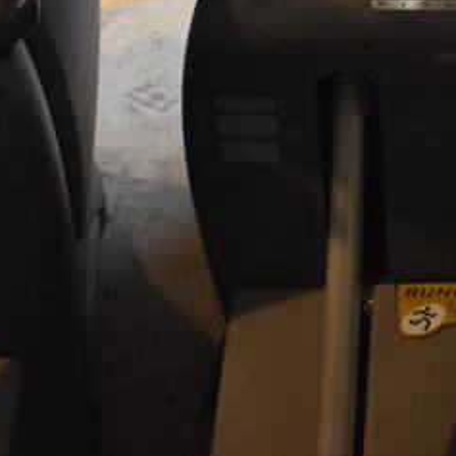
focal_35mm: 128
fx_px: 1908
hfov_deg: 13.4
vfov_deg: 12.5
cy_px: -361
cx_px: 504
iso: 2800
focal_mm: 26
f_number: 4
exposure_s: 1/125
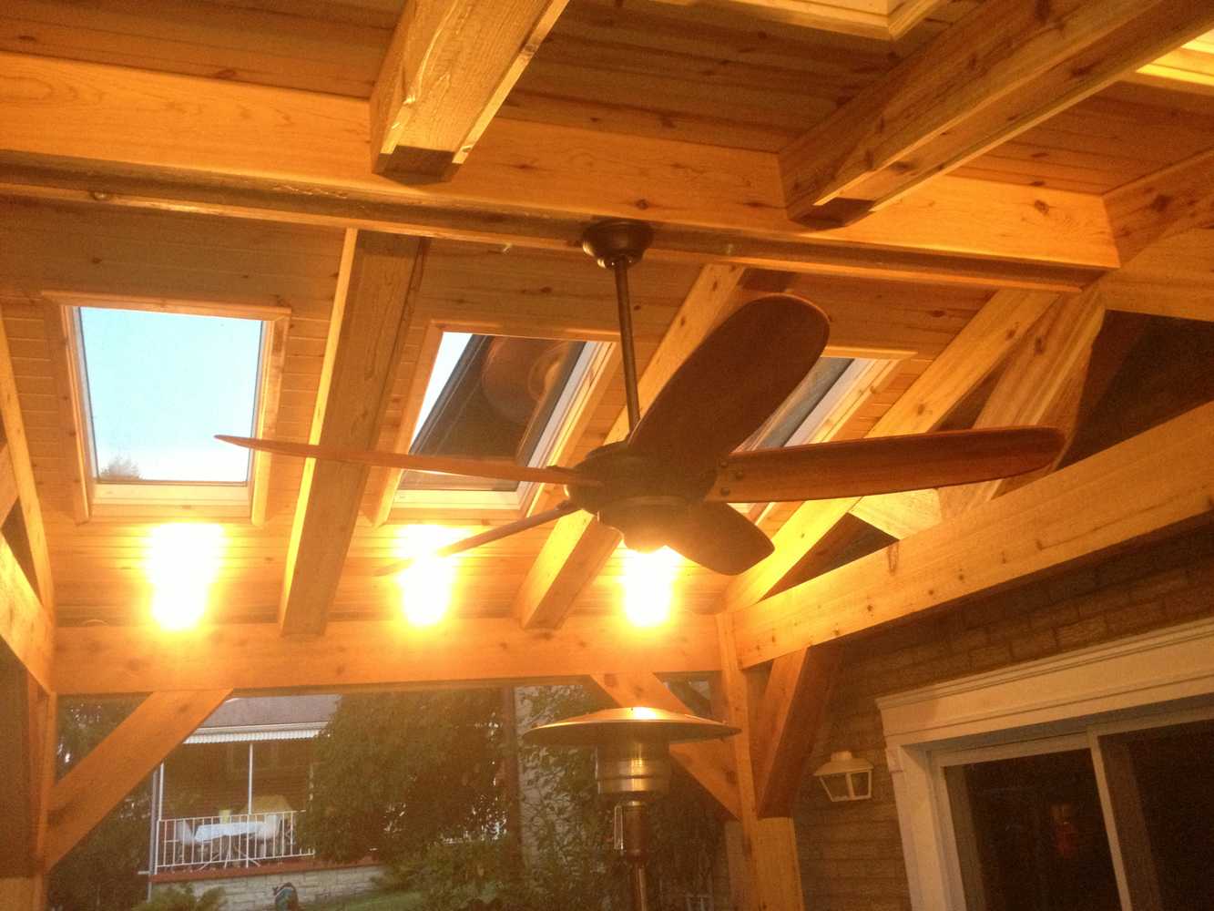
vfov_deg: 40.7
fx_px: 1228
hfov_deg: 52.6
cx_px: 607
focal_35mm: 35
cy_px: 456
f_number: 2.4
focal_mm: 4.28
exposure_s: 1/20
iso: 320
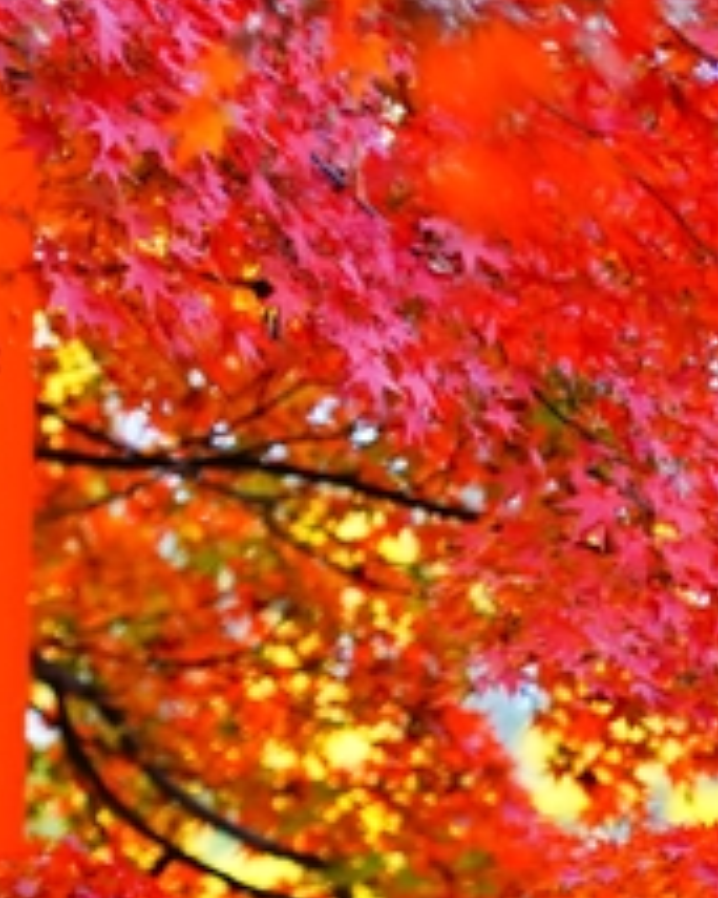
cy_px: 1081
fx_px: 22408
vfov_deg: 2.3
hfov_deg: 1.8
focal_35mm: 843
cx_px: -873
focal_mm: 240
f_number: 6.3
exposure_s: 1/250
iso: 1250
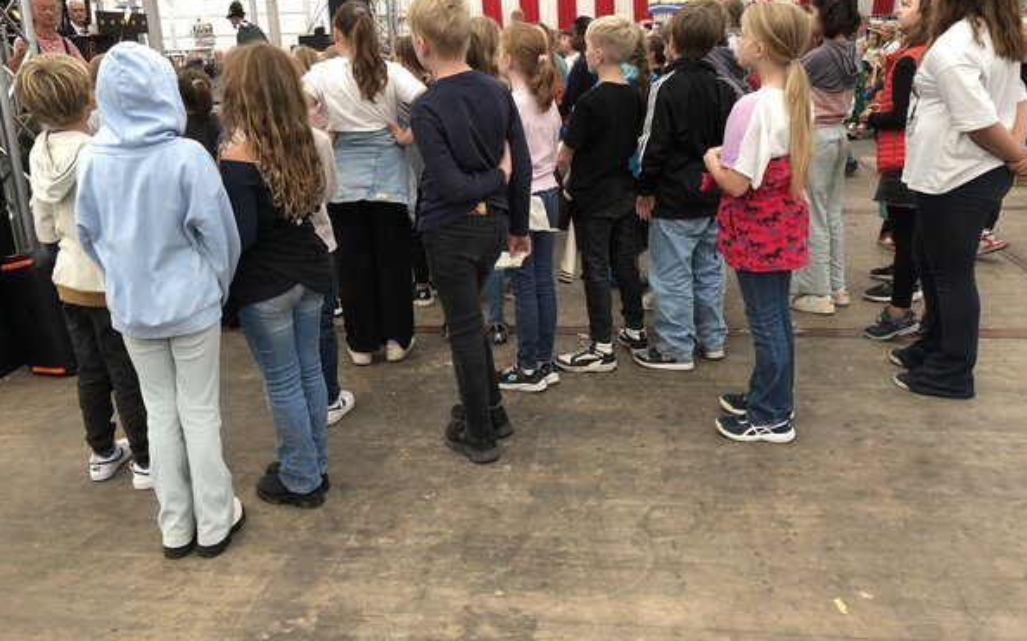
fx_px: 840
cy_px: 256
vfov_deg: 41.6
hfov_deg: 62.9
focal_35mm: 30
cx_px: 515
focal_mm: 3.99
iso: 20
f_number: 1.8
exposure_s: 1/40
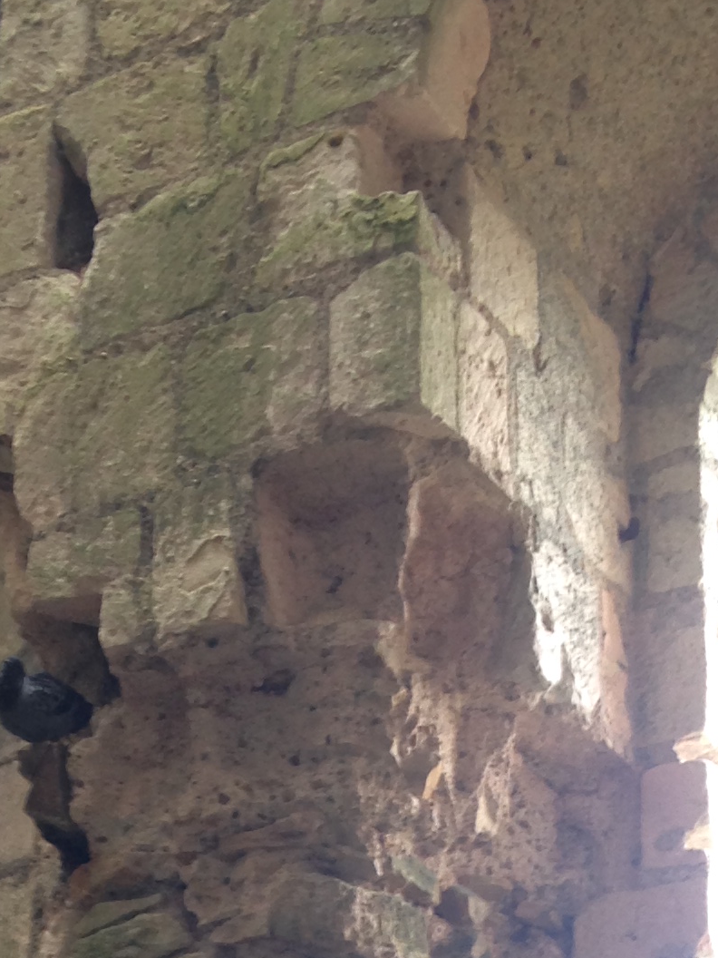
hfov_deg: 14.5
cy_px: 1327
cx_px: 238
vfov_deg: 17.7
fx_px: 2821
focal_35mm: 102
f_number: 2.4
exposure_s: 1/20
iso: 50
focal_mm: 4.12
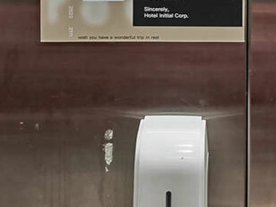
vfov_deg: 22.8
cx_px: 223
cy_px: 24
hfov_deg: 29.9
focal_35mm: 63
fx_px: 503
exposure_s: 1
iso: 769
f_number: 1.7
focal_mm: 3.97
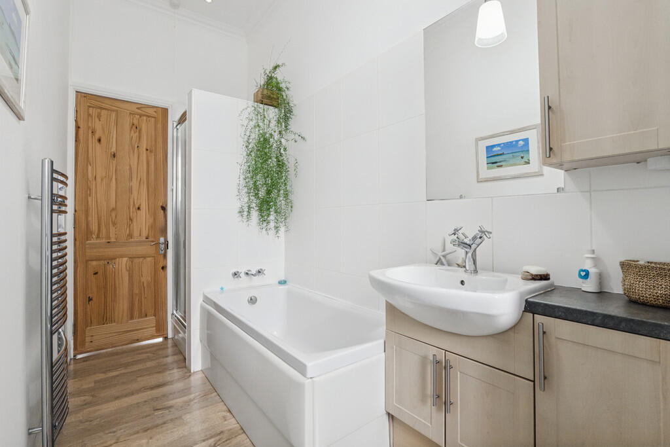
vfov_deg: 73.8
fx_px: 298
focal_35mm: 16
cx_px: 335
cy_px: 224
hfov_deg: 96.7
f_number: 8
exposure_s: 1/100
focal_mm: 16
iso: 3200
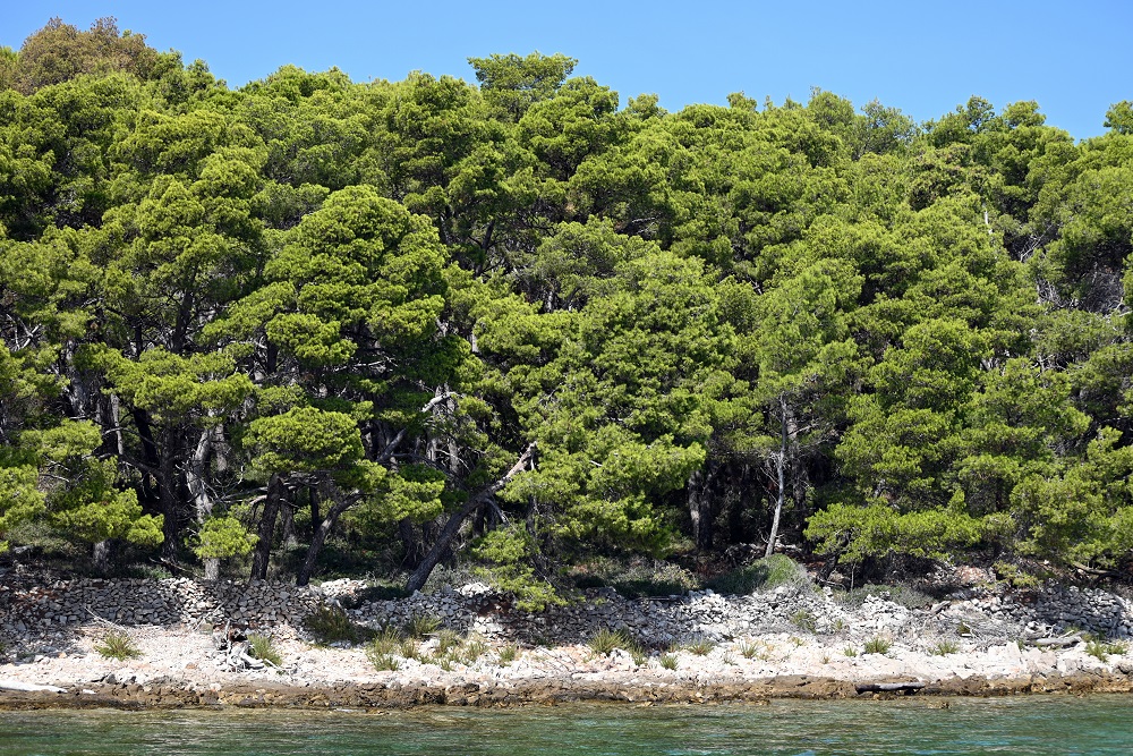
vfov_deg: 14.9
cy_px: 378
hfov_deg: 22.1
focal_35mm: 92
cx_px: 566
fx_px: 2896
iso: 125
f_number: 5.6
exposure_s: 1/500
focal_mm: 92
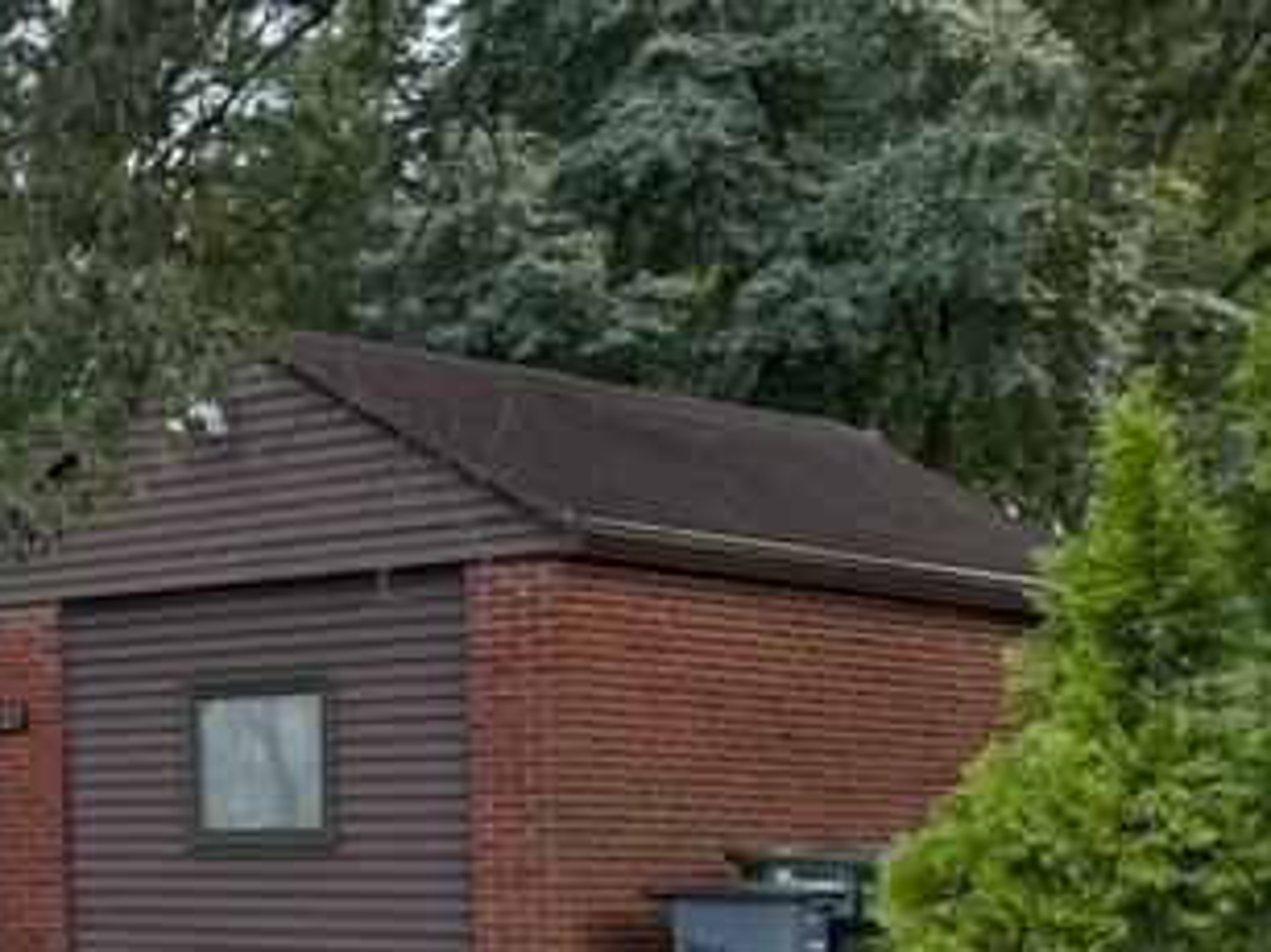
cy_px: 662
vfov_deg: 18.3
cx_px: -832
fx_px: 2936
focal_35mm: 80
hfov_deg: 19.8
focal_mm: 6.76
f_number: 1.78
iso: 100
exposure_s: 1/229
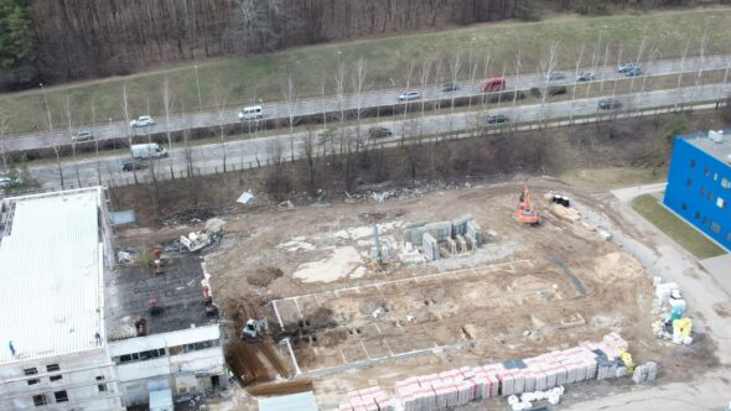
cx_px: 396
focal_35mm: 40
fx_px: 775
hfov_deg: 50.4
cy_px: 315
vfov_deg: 29.2
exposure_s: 1/500
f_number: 2.8
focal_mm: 8.38
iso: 100
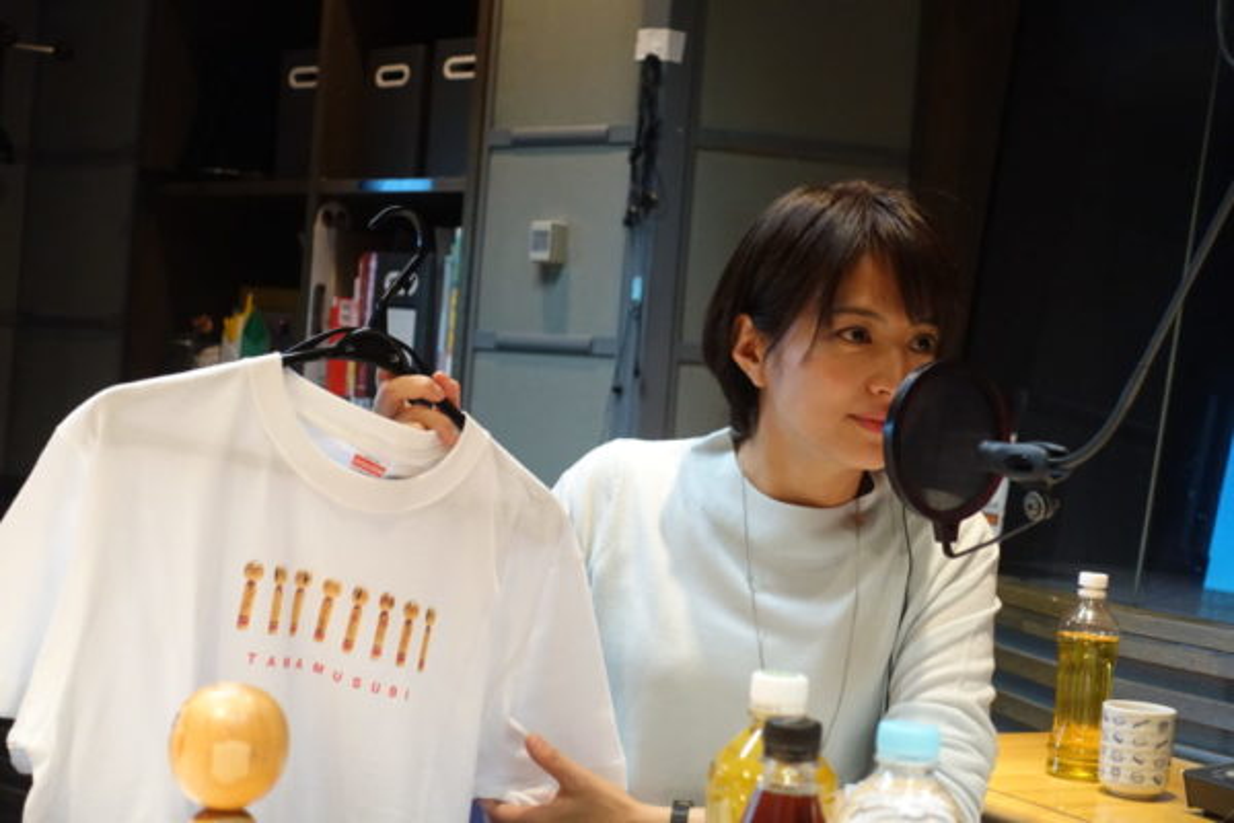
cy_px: 412
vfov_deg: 24.6
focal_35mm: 55
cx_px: 617
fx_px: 1885
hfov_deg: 36.2
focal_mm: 20.05
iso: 1600
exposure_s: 1/160
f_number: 2.8
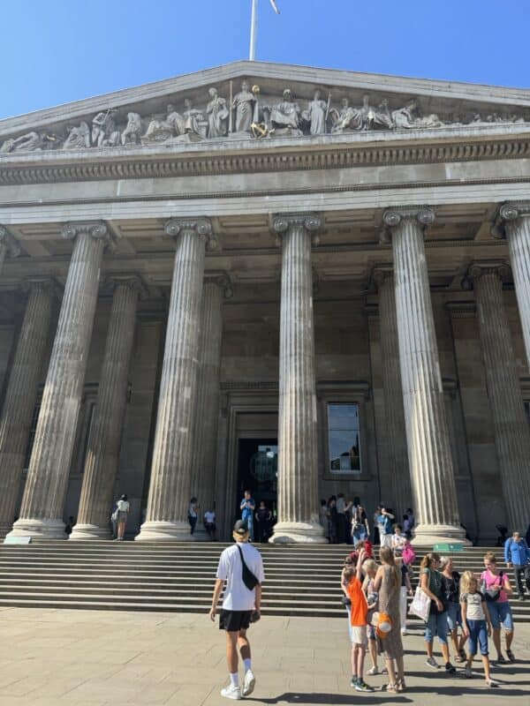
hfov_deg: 56.8
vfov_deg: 71.6
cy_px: 353
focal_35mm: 24
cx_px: 265
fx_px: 490
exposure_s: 1/1818
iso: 80
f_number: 1.78
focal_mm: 6.86
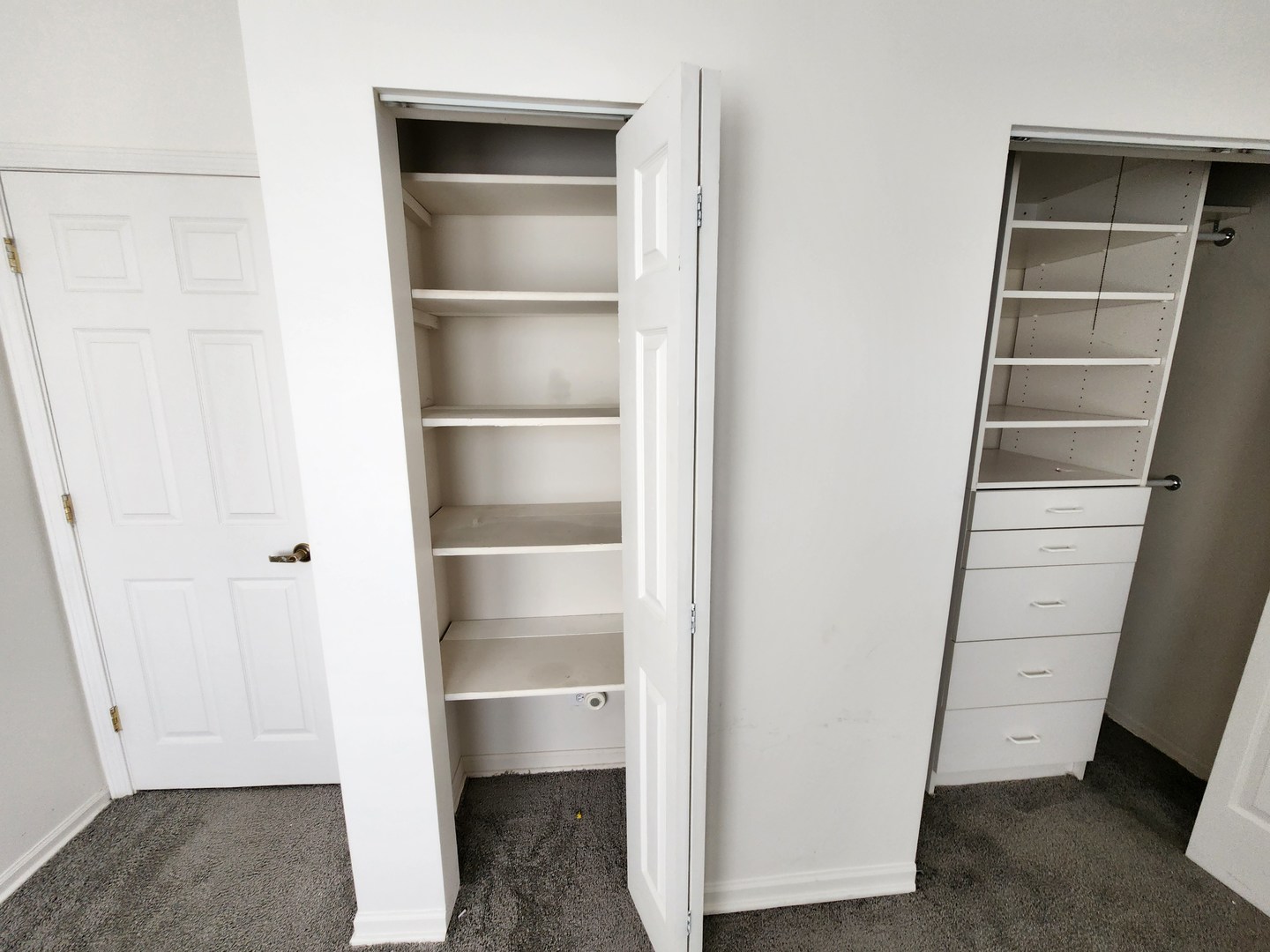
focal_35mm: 13
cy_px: 476
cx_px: 635
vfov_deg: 89.9
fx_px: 477
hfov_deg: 106.2
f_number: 2.2
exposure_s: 1/120
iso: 64
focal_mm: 2.2
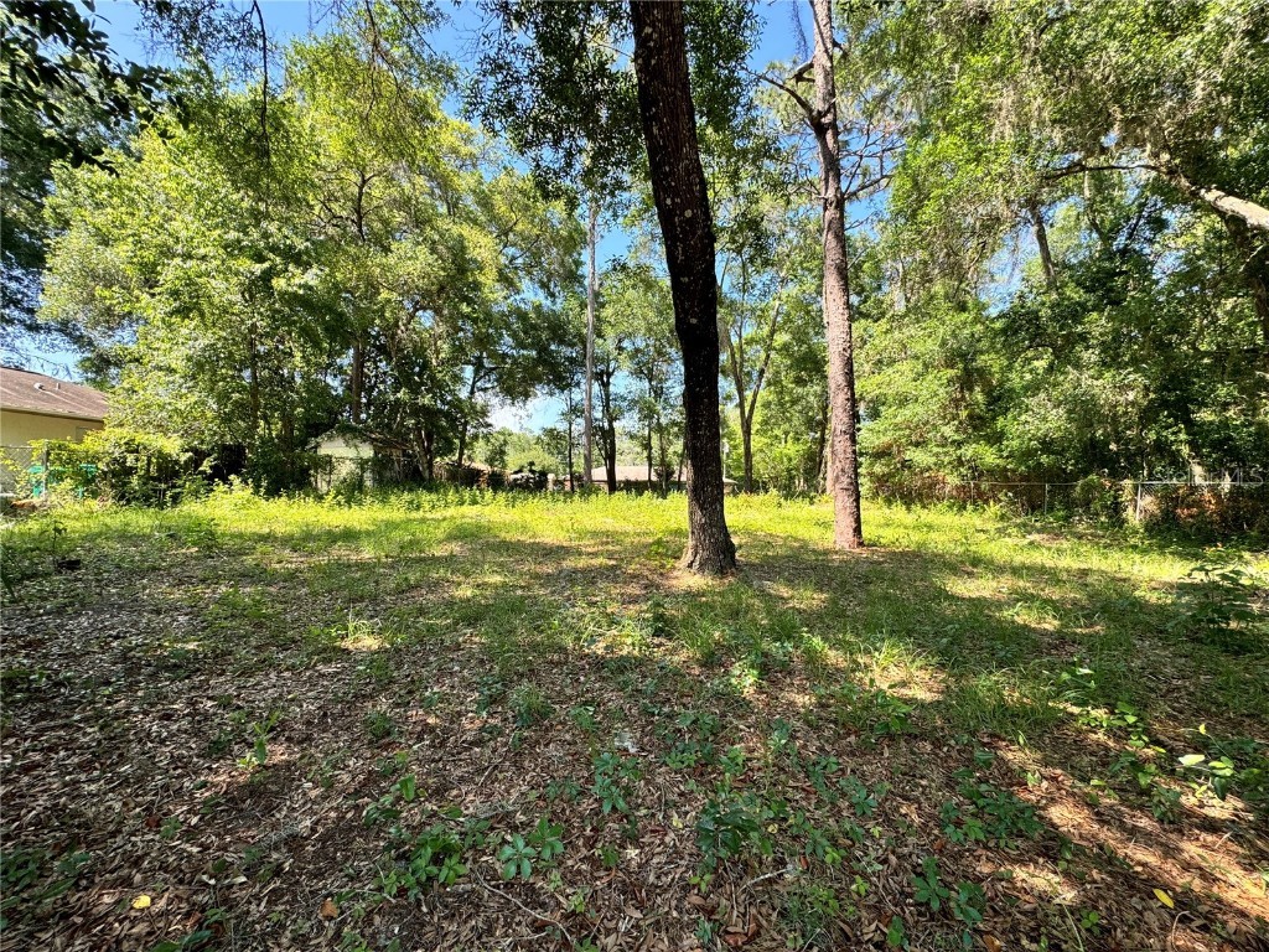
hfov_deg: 102.1
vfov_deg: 85.7
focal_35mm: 14
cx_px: 634
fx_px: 513
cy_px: 476
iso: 40
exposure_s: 1/297
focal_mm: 2.22
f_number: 2.2
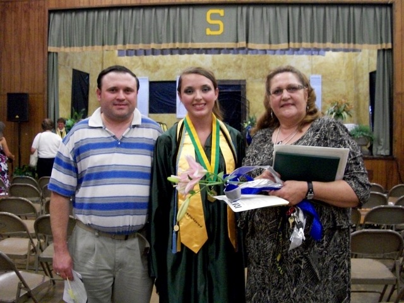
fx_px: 408
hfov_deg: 52.6
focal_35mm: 35
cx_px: 202
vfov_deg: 40.7
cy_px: 152
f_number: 3.1
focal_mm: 6.3
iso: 800
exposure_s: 1/30
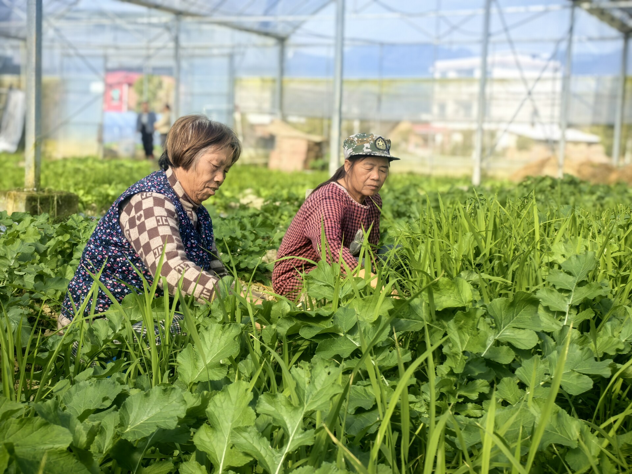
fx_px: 986
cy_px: 237
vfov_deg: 27.0
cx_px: 316
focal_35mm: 54
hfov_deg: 35.5
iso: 50
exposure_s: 1/835
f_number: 2
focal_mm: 5.75
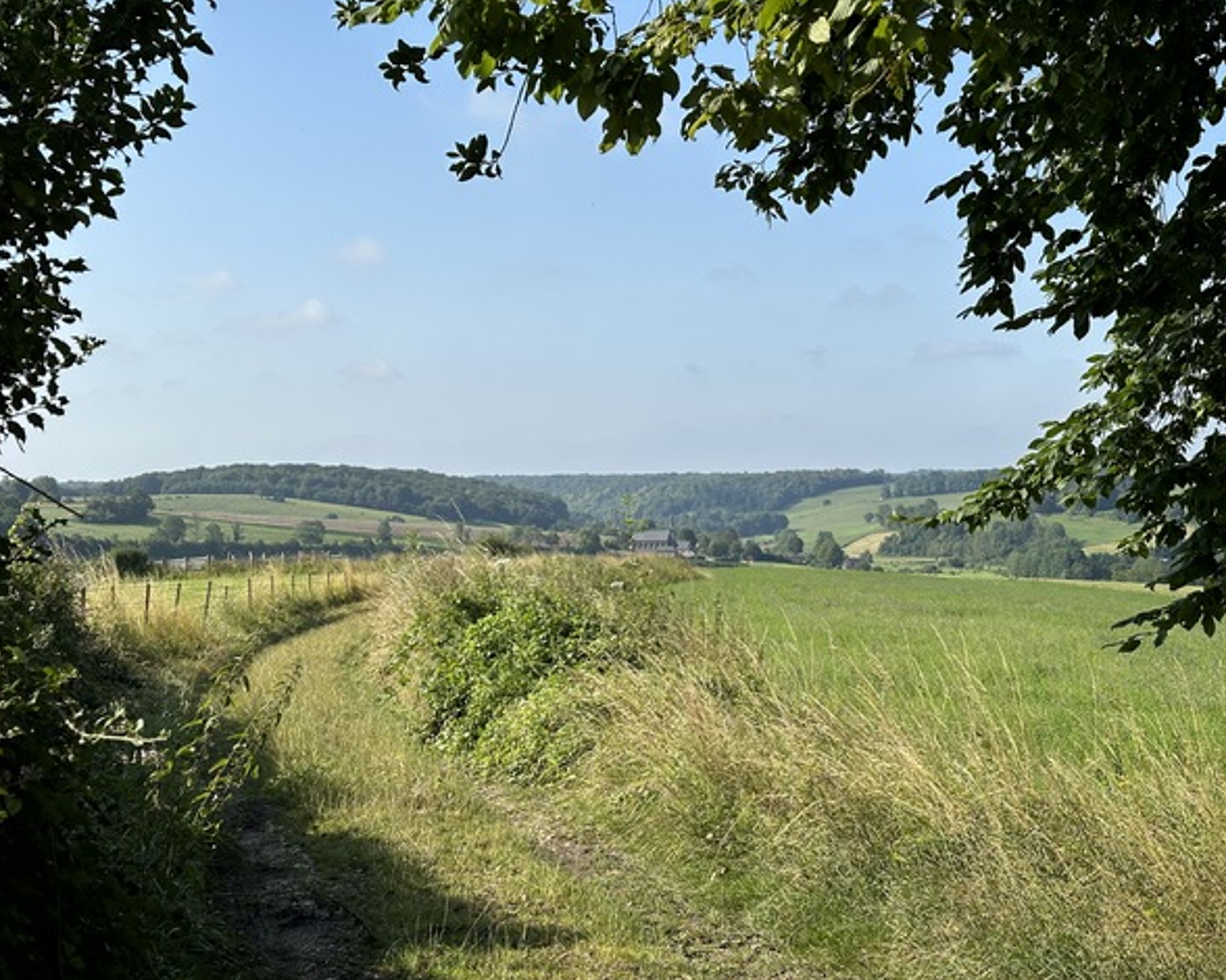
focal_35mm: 51
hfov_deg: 36.7
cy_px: 498
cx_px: 594
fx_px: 1850
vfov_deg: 29.7
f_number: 1.78
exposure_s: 1/4184
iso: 64
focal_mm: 6.86
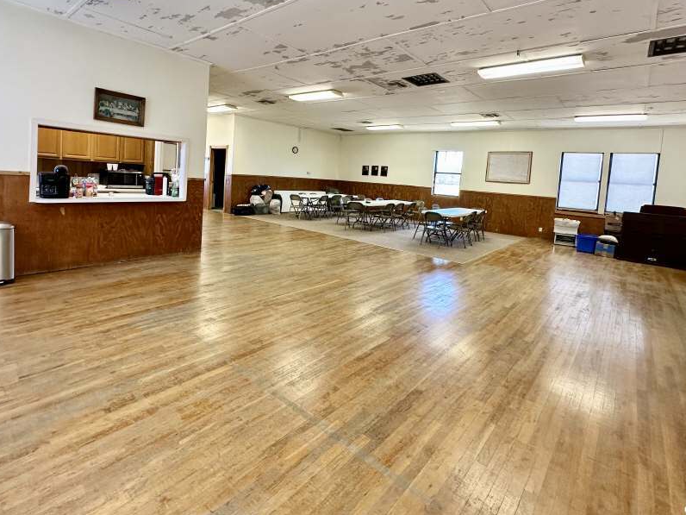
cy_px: 199
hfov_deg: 87.7
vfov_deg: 70.6
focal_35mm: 18
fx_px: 357
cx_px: 334
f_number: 2.2
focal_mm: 2.22
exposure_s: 1/120
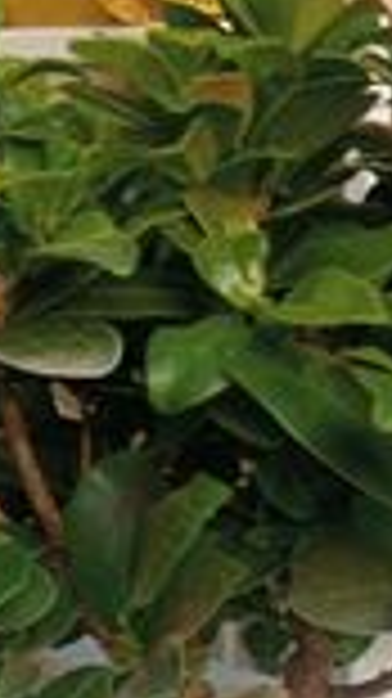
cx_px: 221
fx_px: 1555
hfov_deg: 14.4
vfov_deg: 23.5
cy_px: 804
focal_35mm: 84
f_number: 1.8
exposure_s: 1/50
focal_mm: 4.04
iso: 164
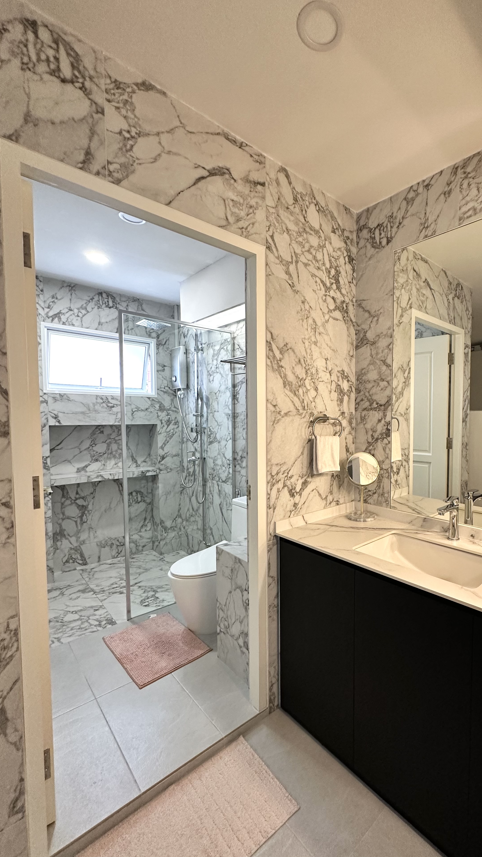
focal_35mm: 16
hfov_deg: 64.7
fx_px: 364
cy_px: 435
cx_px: 335
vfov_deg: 99.4
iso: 200
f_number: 2.2
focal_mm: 2.22
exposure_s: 1/100
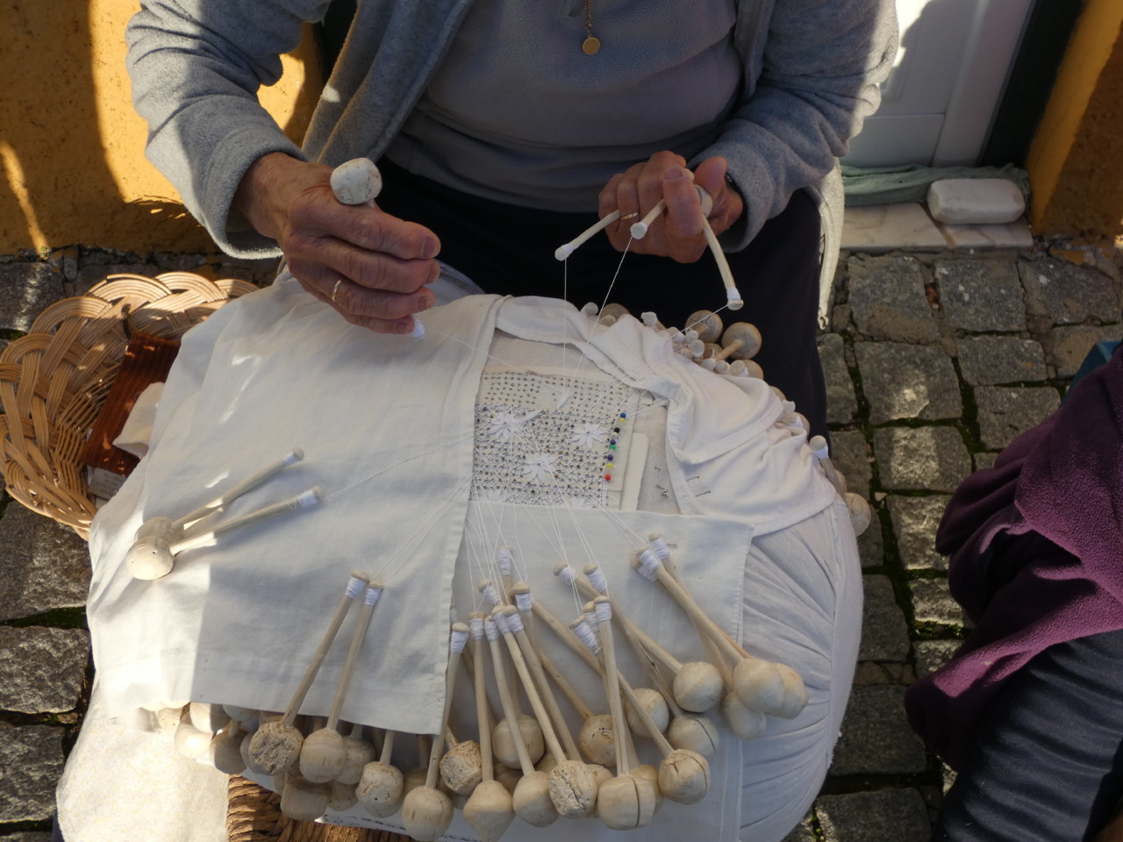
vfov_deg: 35.1
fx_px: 1330
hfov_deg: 45.8
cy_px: 421
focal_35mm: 41
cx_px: 562
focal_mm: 7.3
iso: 80
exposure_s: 1/500
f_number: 3.6
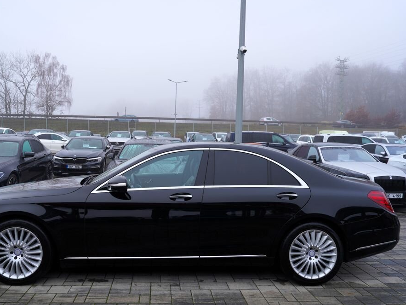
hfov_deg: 59.8
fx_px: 352
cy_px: 150
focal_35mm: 30
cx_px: 178
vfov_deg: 46.8
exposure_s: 1/100
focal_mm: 27
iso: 100
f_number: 5
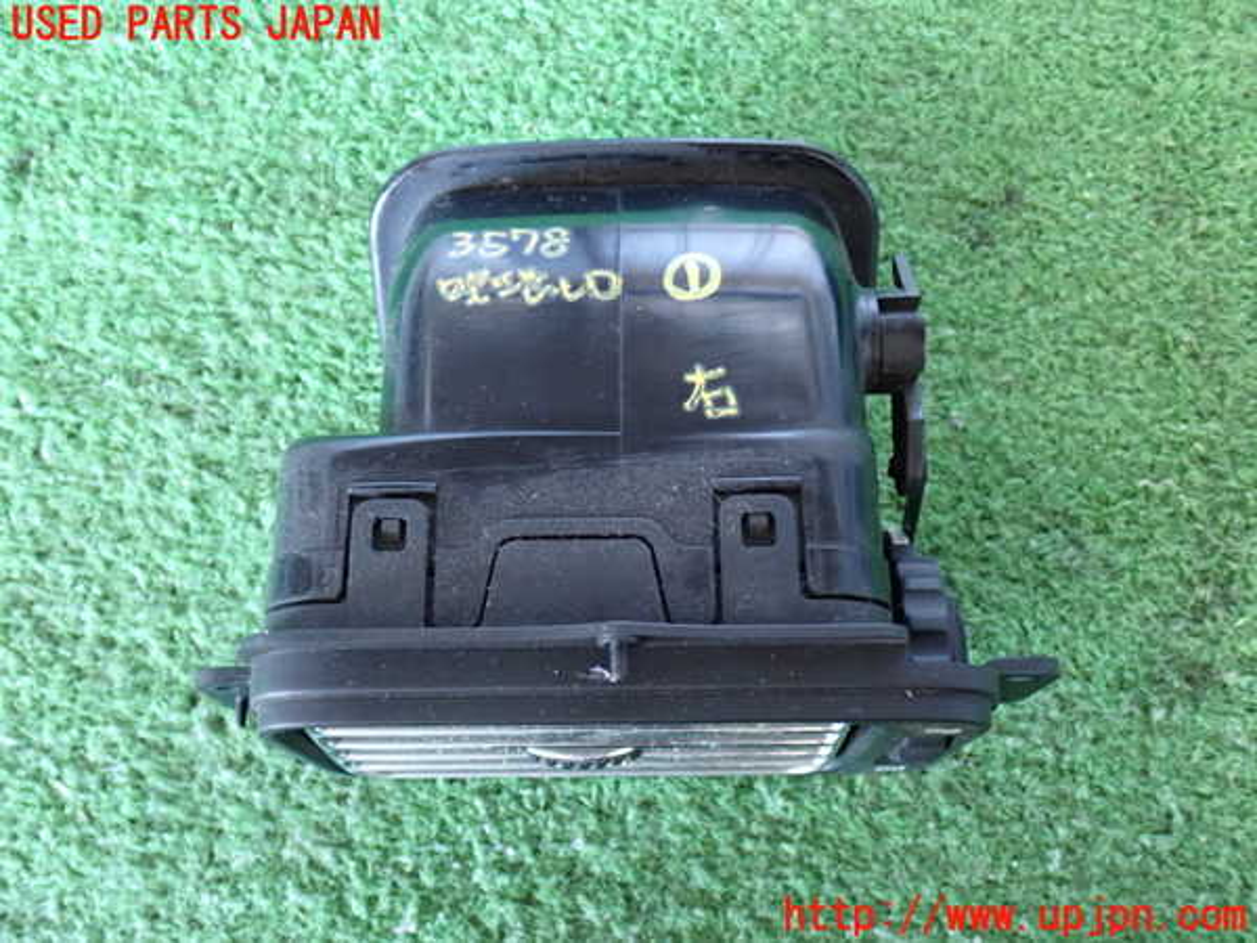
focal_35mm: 38
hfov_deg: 49.0
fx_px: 1380
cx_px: 628
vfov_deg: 37.7
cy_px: 472
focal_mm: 6.83
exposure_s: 1/20
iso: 800
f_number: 2.7
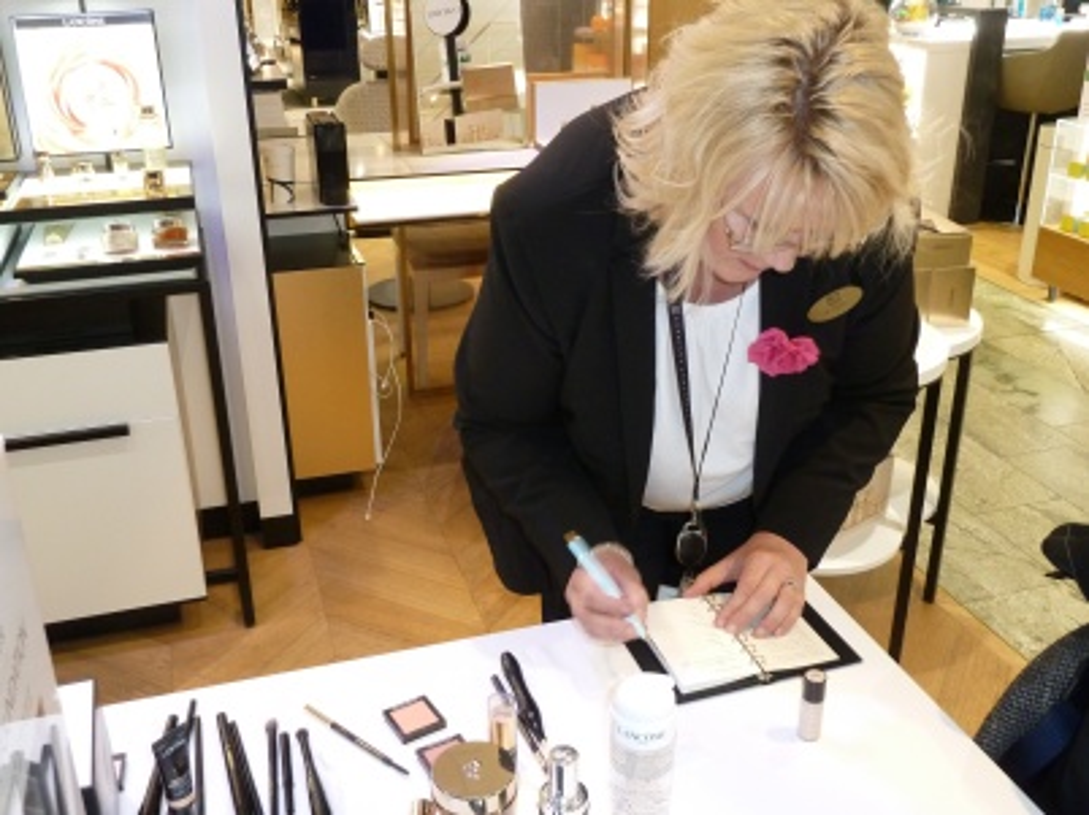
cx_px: 544
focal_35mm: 35
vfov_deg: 40.7
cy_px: 408
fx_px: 1100
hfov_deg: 52.7
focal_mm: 5.7
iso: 320
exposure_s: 1/30
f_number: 3.5
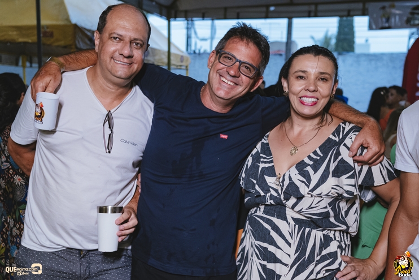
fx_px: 419
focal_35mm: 36
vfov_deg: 36.9
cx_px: 210
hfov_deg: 53.1
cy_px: 140
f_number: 2.2
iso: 2500
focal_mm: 24
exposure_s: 1/500
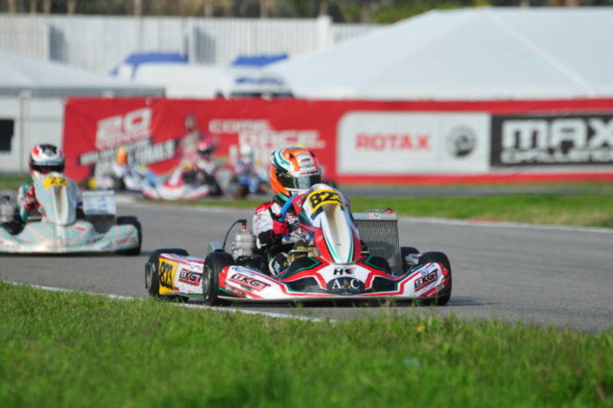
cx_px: 306
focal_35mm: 390
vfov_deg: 3.5
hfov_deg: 5.3
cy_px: 204
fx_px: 6636
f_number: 5.6
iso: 320
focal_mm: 260
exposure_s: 1/1600
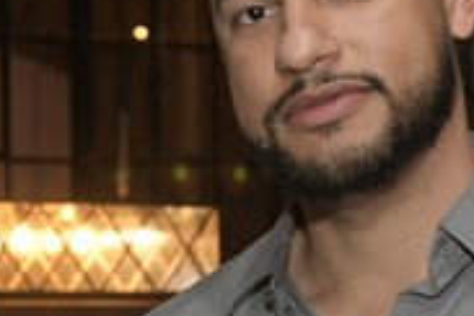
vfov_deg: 8.0
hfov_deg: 12.0
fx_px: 2251
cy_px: 209
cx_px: 137
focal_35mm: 171
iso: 2000
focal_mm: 38
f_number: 4
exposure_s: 1/100
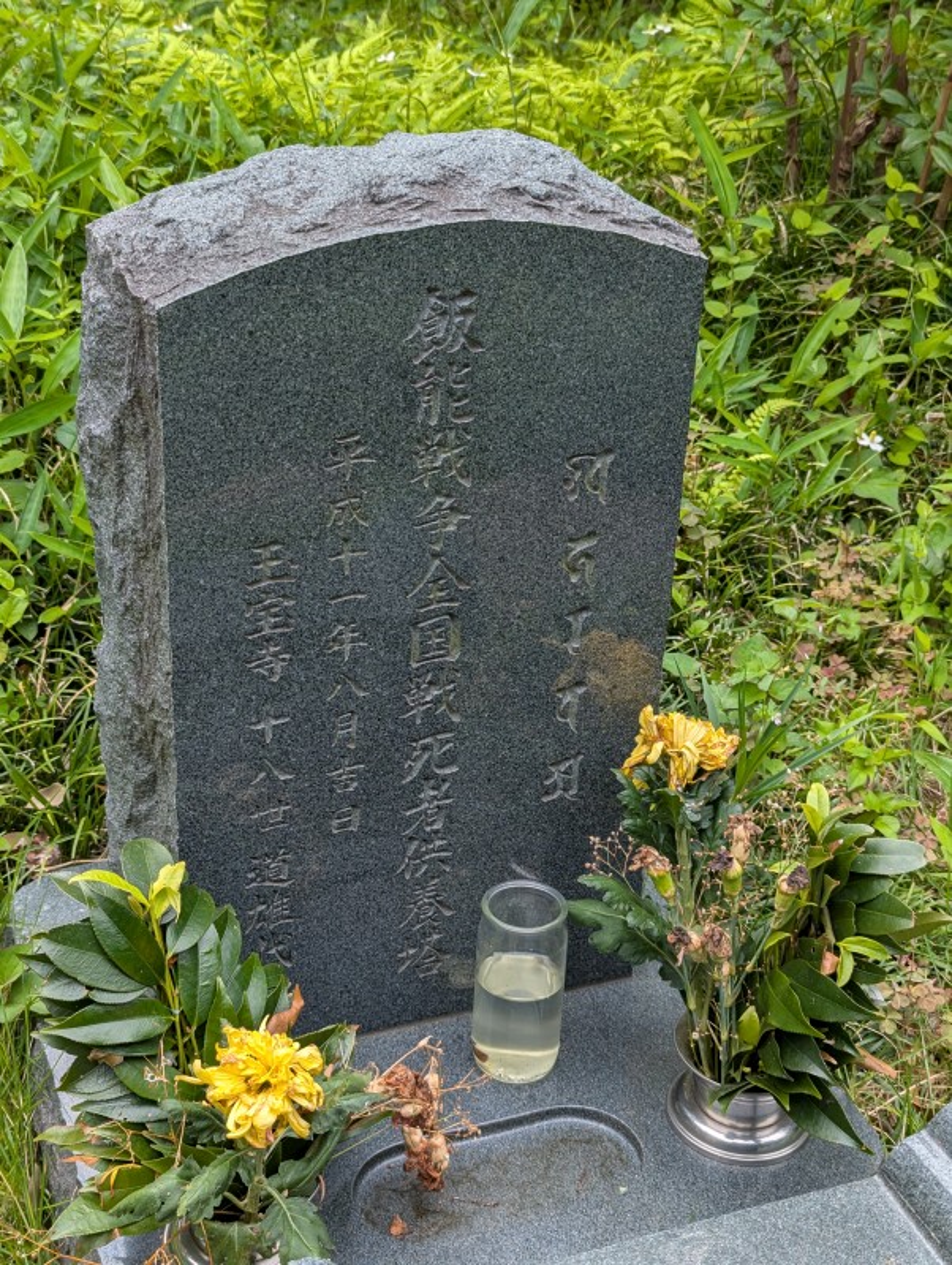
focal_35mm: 48
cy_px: 632
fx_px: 1756
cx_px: 476
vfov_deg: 39.6
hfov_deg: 30.3
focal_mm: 6.81
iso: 44
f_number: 1.85
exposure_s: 1/752
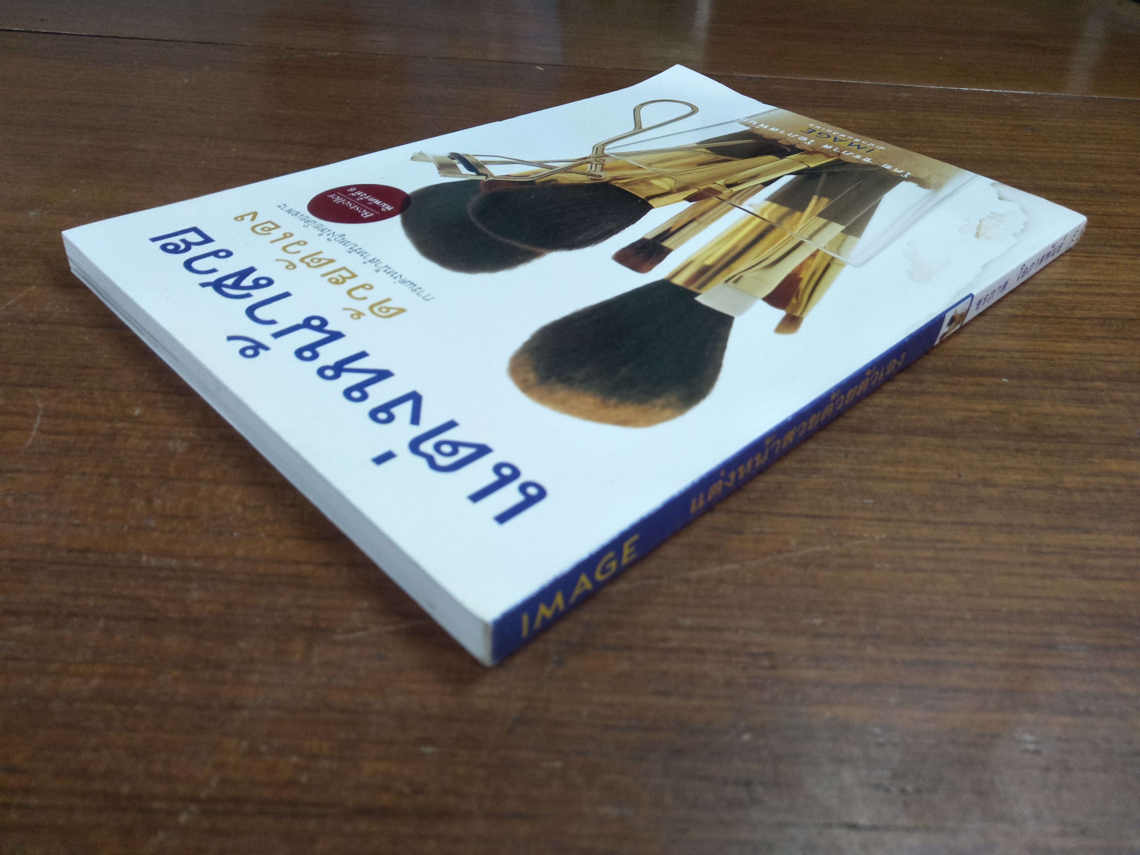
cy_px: 428
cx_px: 570
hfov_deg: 81.7
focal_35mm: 20
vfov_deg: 66.0
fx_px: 659
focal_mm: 3.46
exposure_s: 1/33
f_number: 2.2
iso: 185
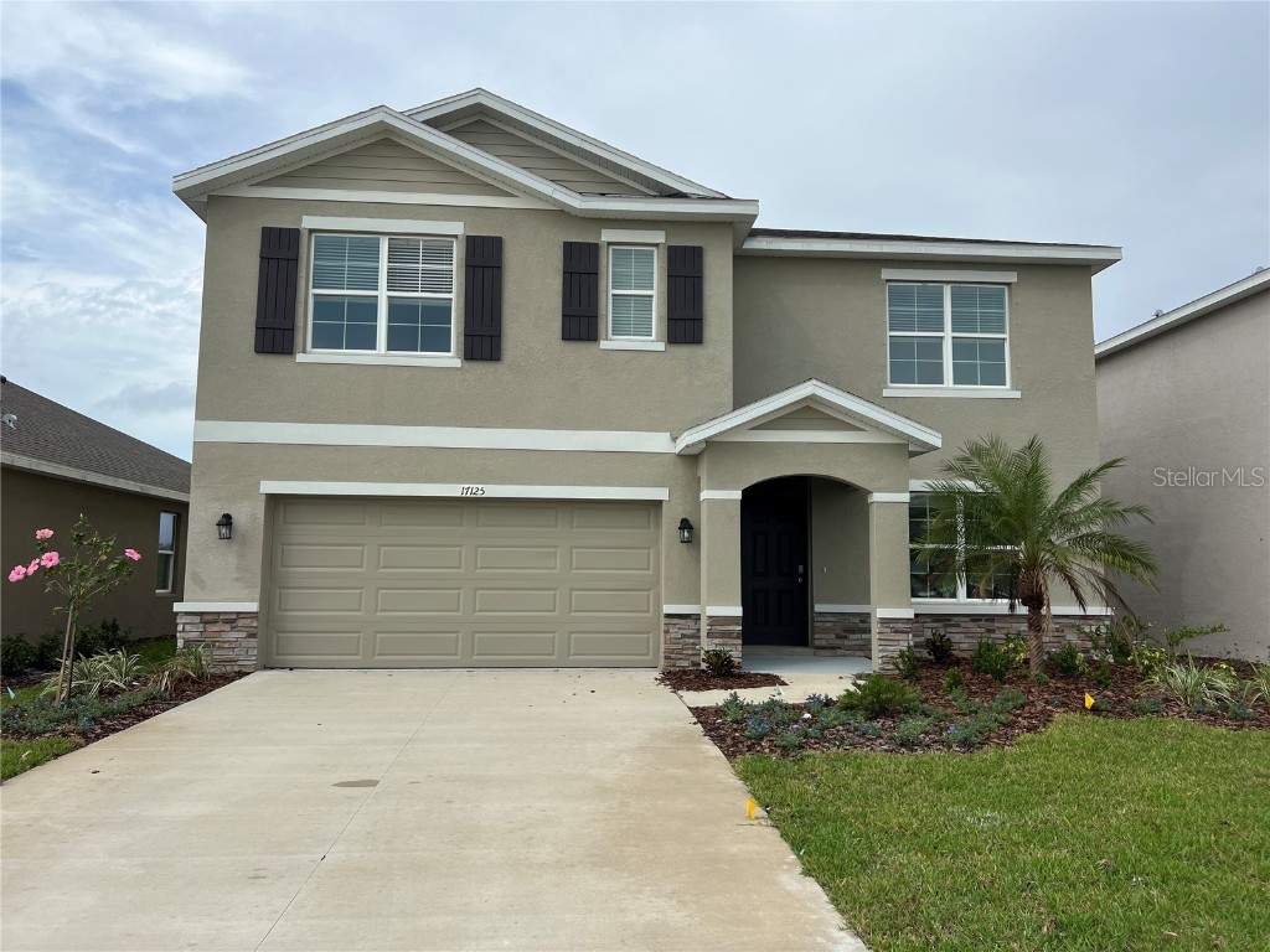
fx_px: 954
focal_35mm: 26
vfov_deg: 53.1
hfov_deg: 67.3
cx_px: 635
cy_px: 476
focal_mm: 5.7
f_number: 1.5
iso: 50
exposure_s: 1/3831
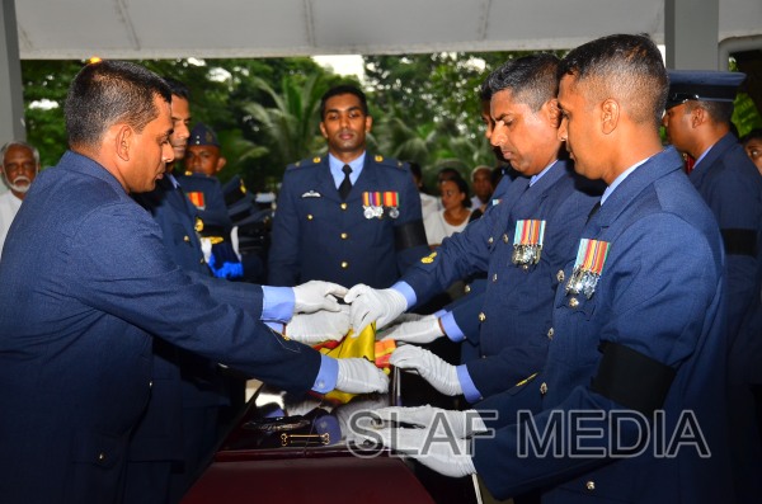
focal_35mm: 54
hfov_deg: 37.0
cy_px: 252
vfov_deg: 24.9
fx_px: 1140
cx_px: 381
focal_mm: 36
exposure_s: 1/125
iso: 250
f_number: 5
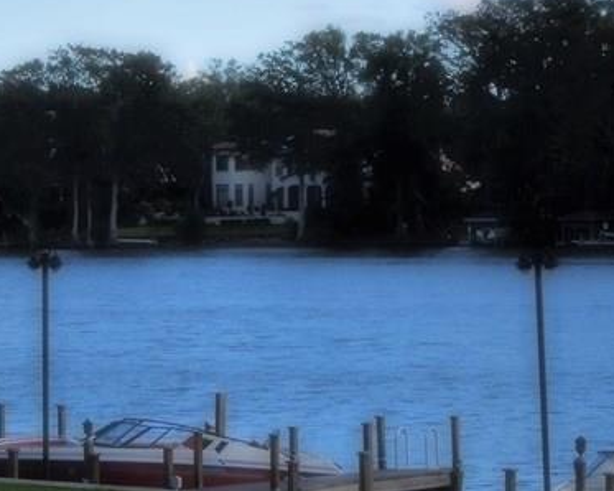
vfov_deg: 8.3
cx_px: 176
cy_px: 109
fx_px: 3360
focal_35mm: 185
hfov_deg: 10.4
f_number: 4.4
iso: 100
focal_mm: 12.5
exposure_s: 1/500
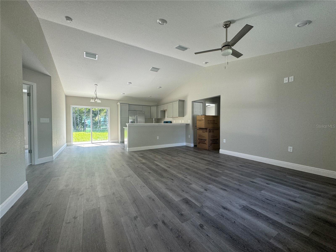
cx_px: 168
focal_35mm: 14
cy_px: 126
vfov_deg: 85.7
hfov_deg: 102.1
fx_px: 136
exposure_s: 1/99
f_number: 2.2
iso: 80
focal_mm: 2.22
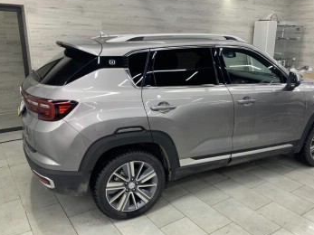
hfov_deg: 59.8
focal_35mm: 30
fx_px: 272
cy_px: 122
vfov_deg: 46.8
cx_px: 176
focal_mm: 4.25
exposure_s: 1/100
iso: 100
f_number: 1.8
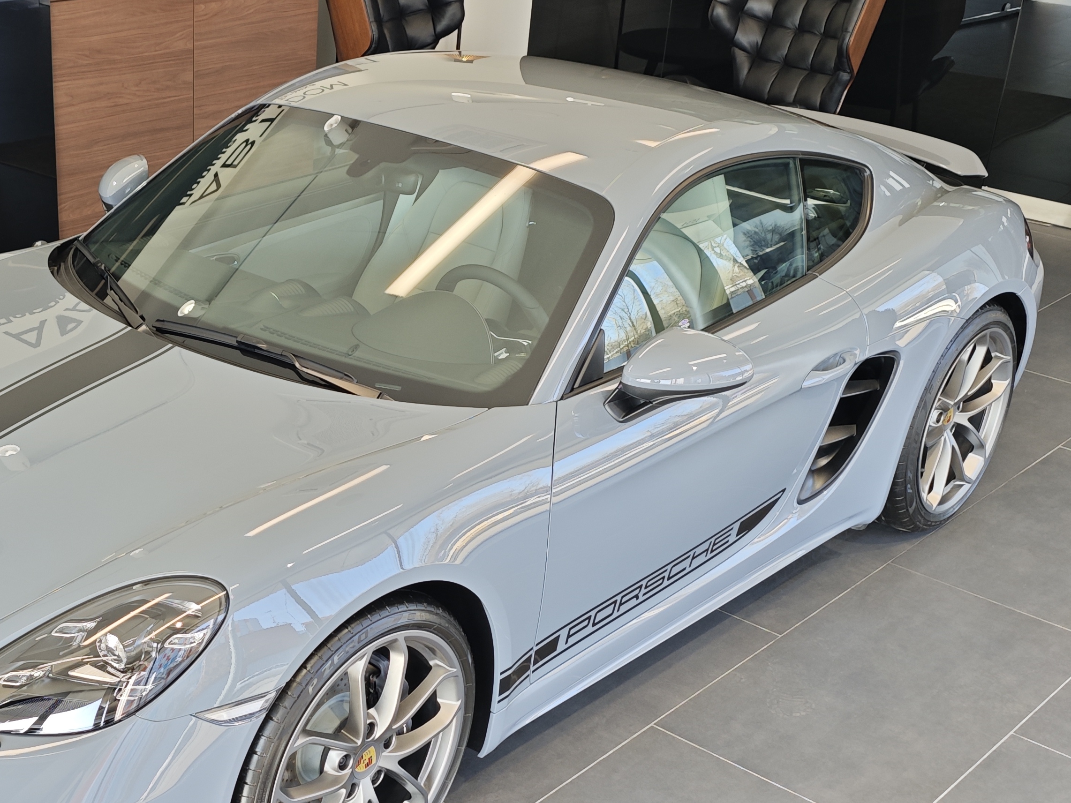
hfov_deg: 36.3
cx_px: 326
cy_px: 516
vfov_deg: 27.9
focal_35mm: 52
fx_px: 1609
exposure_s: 1/159
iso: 50
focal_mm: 6.55
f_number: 1.6
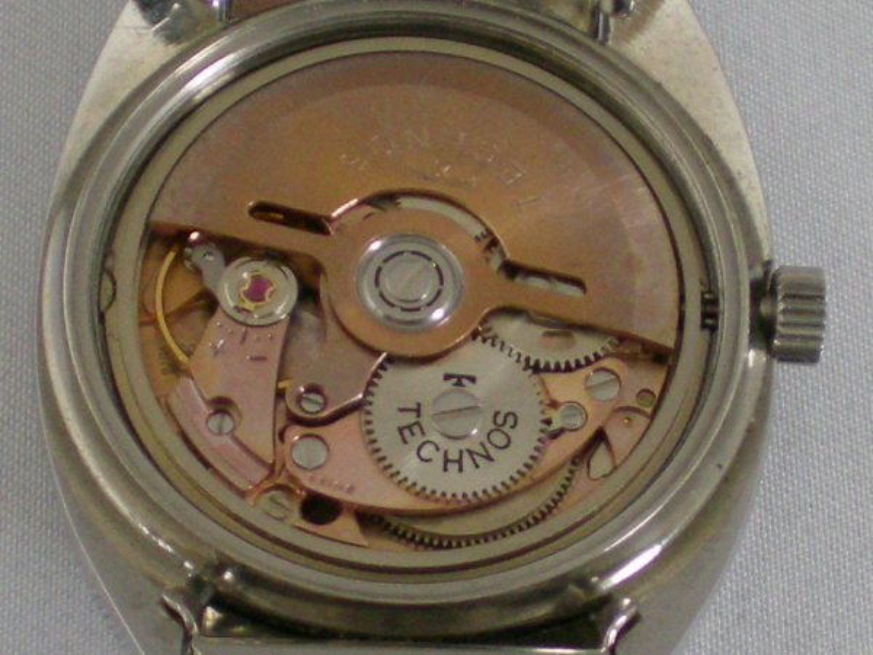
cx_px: 436
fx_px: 958
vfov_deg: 37.7
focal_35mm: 38
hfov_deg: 49.0
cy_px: 328
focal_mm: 6.3
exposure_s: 1/26.1
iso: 200
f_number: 3.1
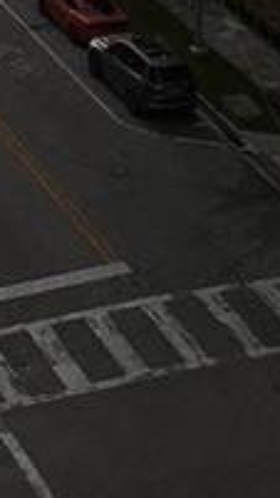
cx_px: -5
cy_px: -662
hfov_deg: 7.7
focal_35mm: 156
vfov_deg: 11.6
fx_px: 2060
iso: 80
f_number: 1.78
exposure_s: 1/282
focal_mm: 6.86
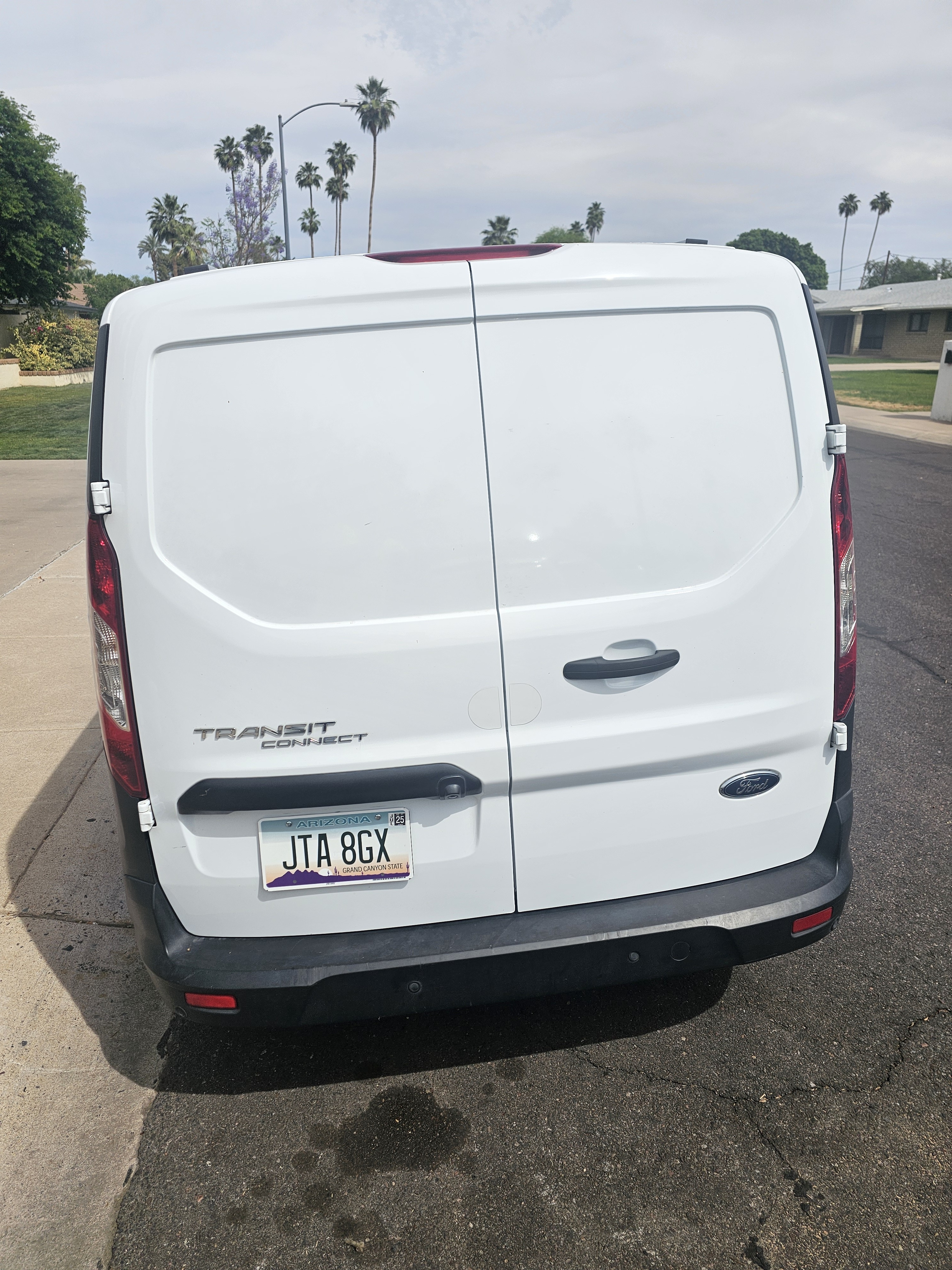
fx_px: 843
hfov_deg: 58.9
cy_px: 635
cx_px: 476
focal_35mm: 23
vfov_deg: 73.9
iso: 10
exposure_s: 1/2157
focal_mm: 6.3
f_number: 1.7
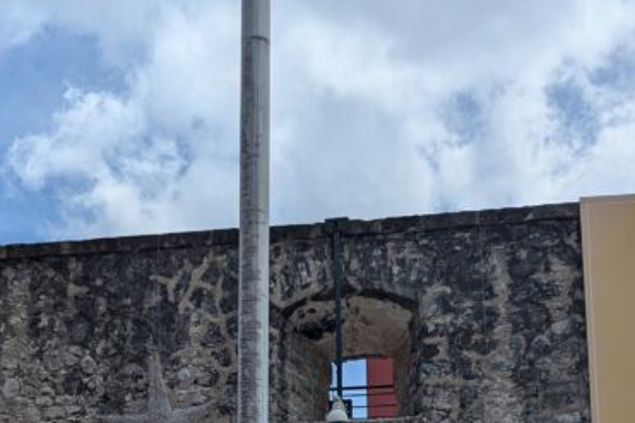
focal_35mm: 69
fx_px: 1216
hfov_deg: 29.1
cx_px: 226
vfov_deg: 18.4
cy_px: 545
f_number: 1.85
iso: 47
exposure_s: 1/3058
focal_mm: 6.81
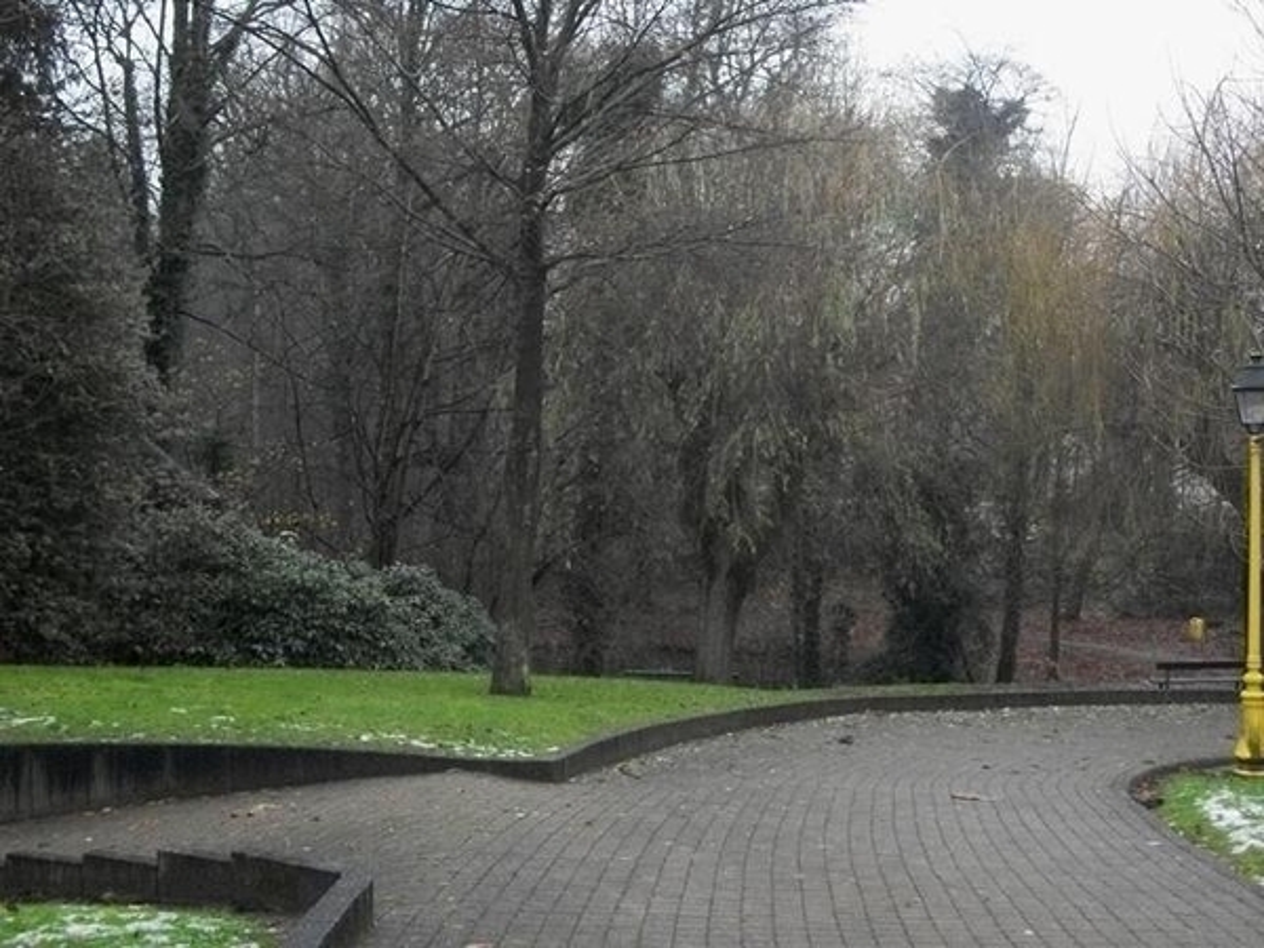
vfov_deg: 29.1
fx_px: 1826
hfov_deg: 38.2
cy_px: 474
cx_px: 632
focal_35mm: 50
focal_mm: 8.8
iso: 640
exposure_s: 1/160
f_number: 3.6
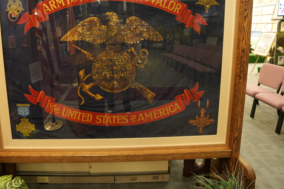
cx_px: 113
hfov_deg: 75.2
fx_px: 181
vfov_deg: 53.3
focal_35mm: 23
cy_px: 54
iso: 1000
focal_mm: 16
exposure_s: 1/30
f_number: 2.8
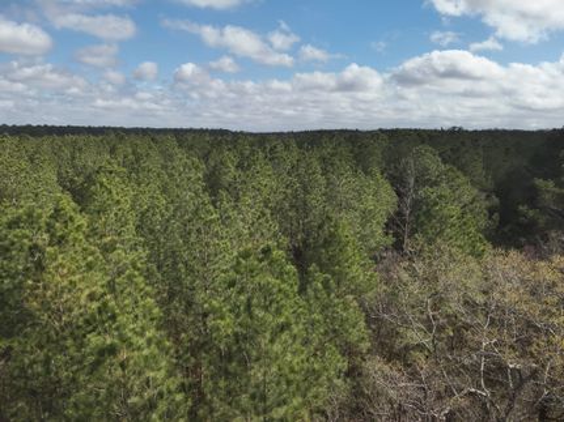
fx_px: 391
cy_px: 211
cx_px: 282
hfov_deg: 71.6
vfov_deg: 56.8
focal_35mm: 24
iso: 100
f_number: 2.8
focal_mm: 4.4
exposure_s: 1/1000
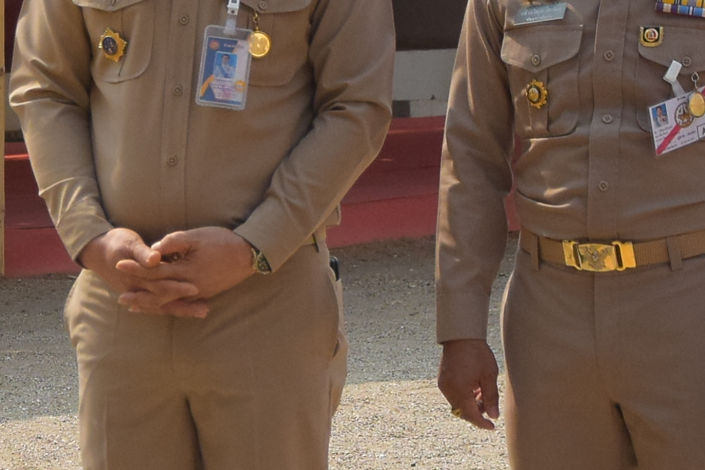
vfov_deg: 5.5
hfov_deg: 8.3
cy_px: 197
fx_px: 4858
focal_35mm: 248
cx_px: 76
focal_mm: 40
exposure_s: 1/4000
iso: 800
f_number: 4.5
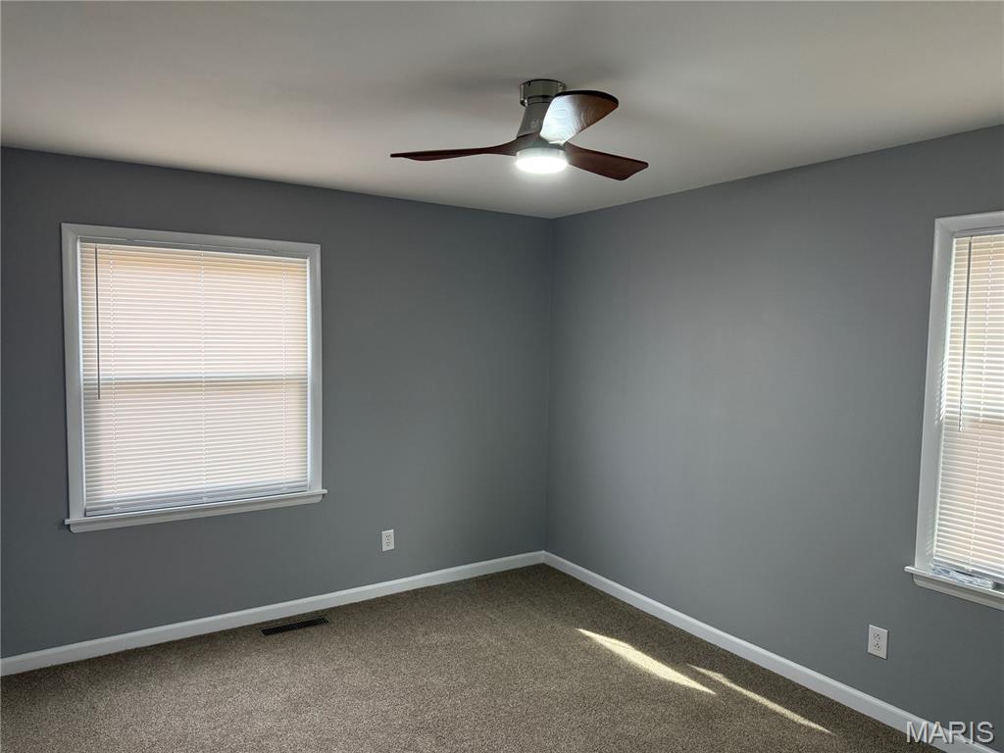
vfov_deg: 56.8
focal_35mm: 24
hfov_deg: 71.6
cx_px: 502
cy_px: 376
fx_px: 696
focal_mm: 6.76
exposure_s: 1/121
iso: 200
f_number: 1.78
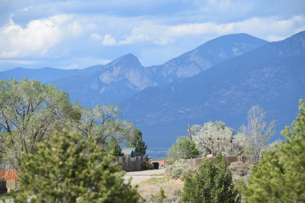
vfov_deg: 6.1
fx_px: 1906
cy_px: 102
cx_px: 152
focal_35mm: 225
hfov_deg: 9.1
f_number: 7.1
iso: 200
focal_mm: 150
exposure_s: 1/800
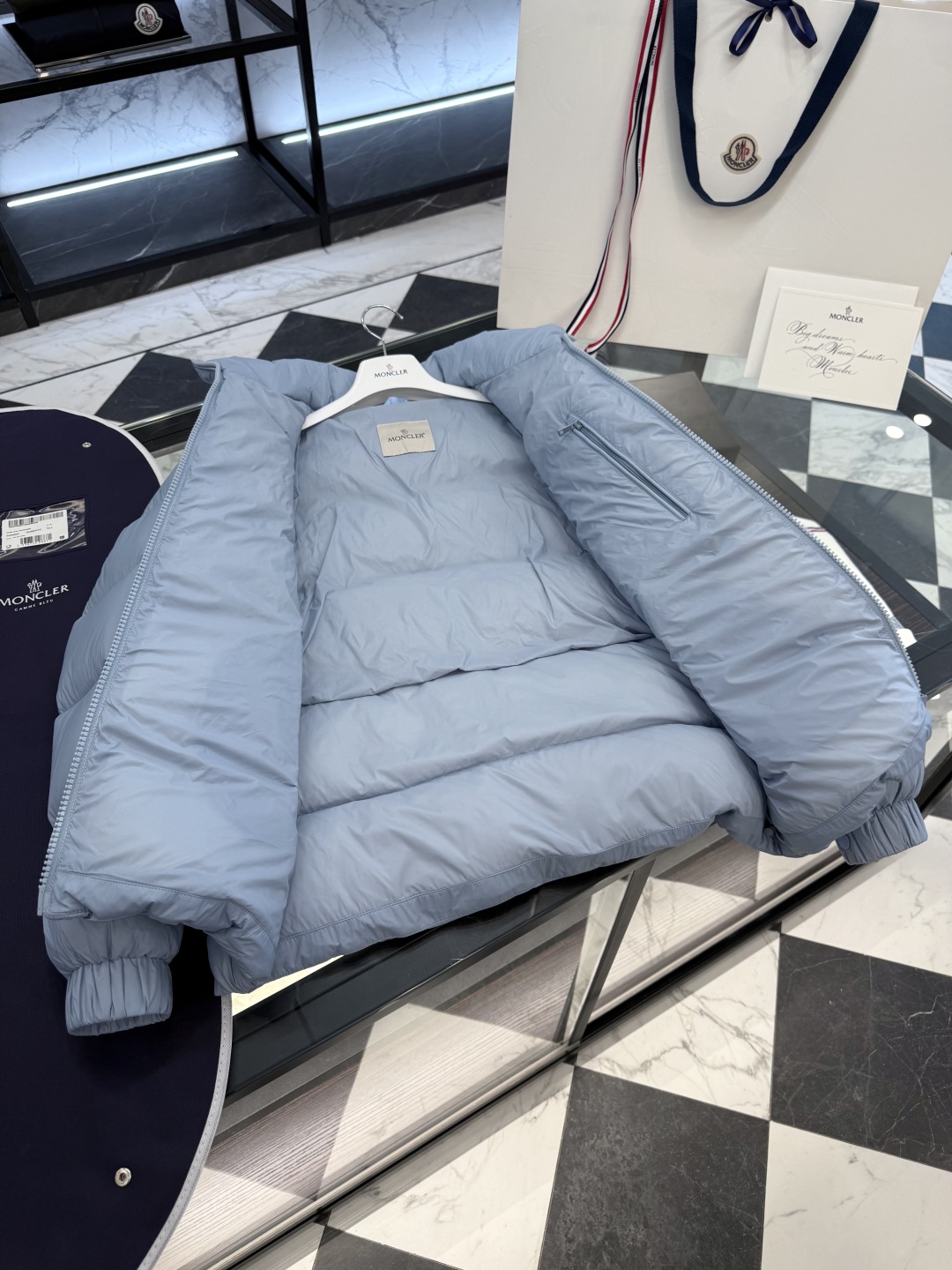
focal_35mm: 24
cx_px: 476
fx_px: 880
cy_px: 635
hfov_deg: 56.8
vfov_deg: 71.6
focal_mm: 6.76
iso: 80
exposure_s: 1/121
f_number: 1.78
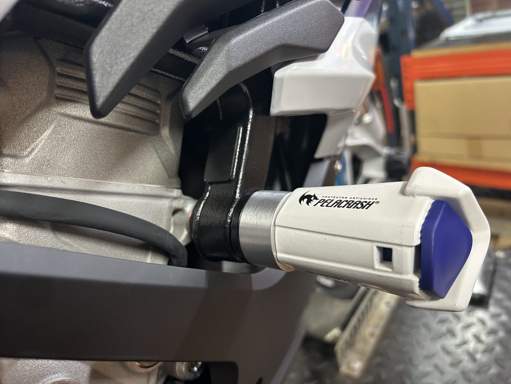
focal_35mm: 26
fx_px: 384
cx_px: 256
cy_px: 192
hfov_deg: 67.3
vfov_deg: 53.1
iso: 250
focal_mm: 5.7
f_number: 1.5
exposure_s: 1/50
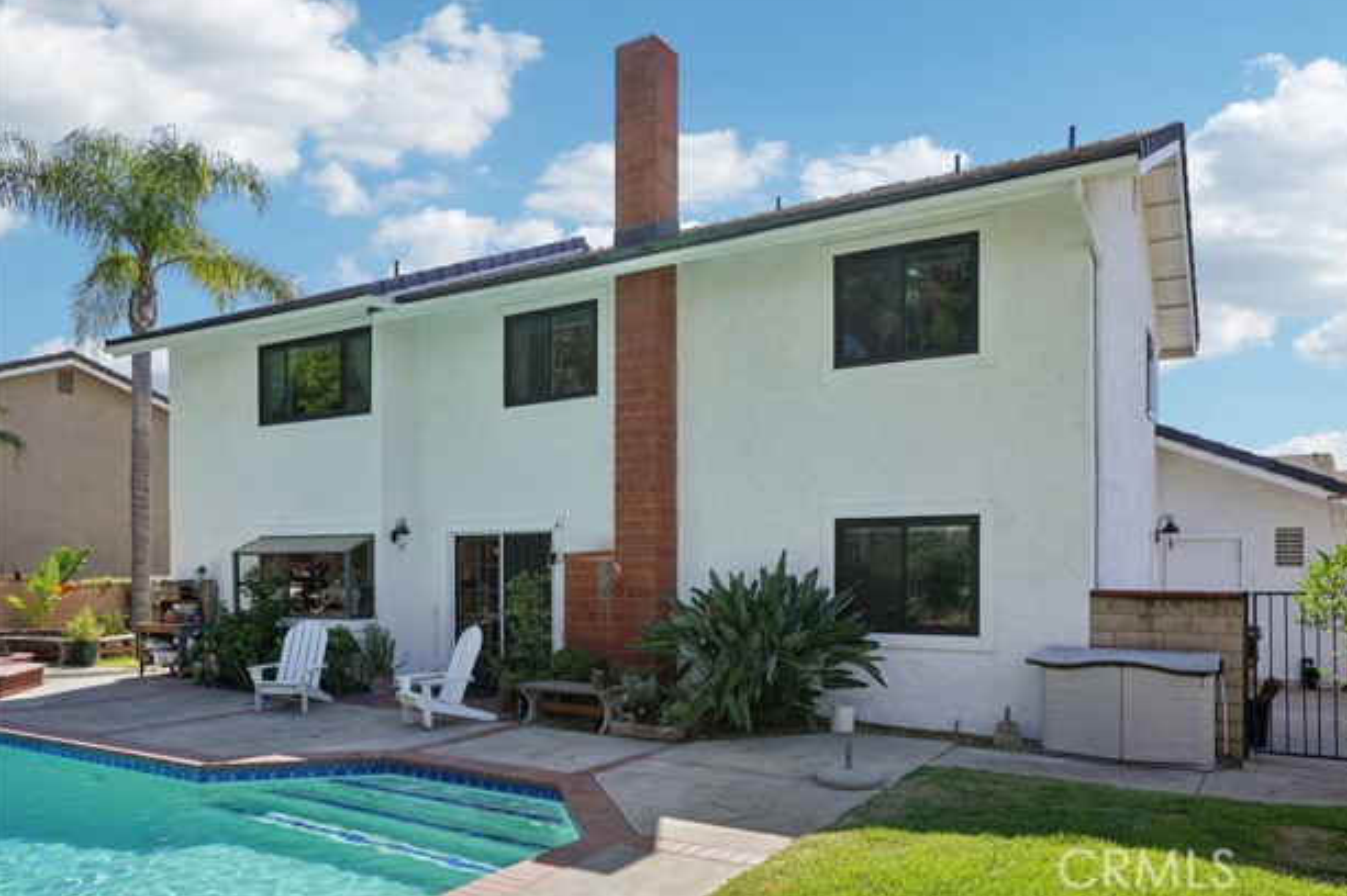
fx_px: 897
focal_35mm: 24
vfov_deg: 53.1
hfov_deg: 73.8
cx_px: 694
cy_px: 433
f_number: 8
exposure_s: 1/500
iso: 125
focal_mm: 23
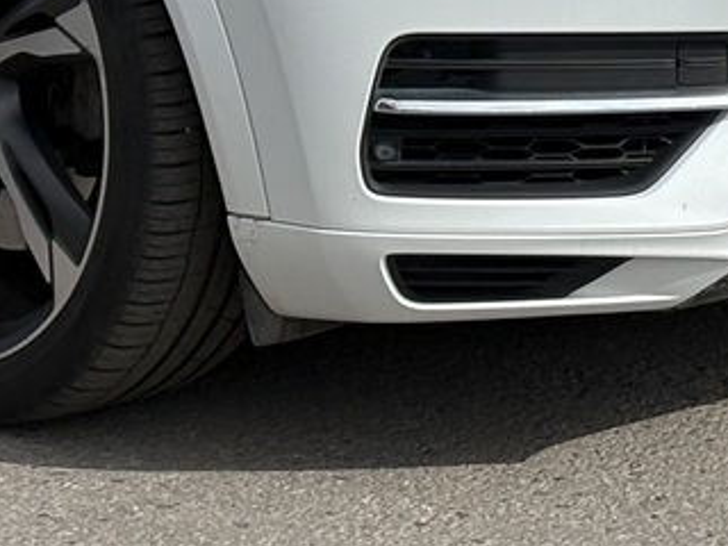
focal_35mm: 234
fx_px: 4921
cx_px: -75
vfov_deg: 6.2
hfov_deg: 8.4
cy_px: -373
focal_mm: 5.96
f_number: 1.6
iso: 40
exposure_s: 1/3831
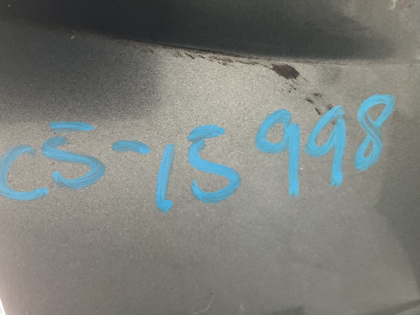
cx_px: 207
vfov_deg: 46.8
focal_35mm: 30
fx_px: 364
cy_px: 159
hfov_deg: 60.0
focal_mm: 3
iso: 320
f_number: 1.8
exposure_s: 1/30
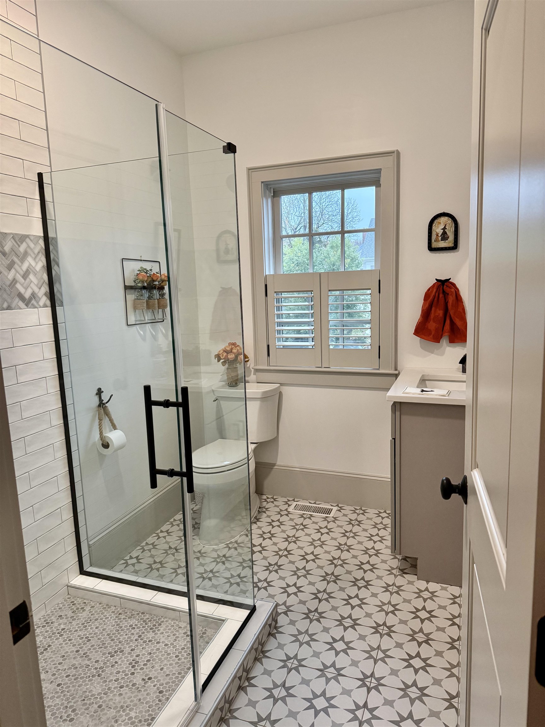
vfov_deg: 71.6
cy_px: 364
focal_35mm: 24
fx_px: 504
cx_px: 272
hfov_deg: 56.8
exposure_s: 1/120
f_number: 1.78
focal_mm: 6.76
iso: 250
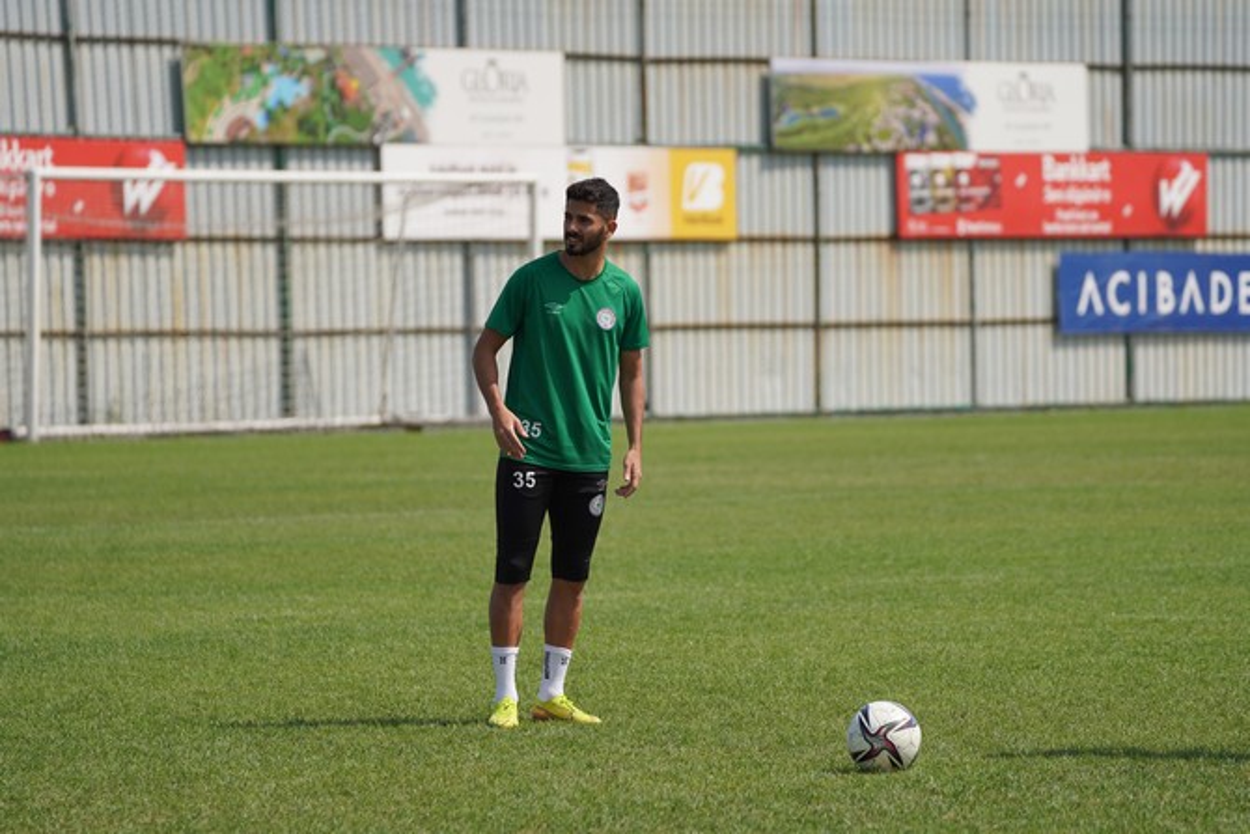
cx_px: 625
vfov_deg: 5.9
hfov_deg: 8.9
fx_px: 8057
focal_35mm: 232
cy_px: 417
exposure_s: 1/640
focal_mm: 232
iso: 100
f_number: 5.6
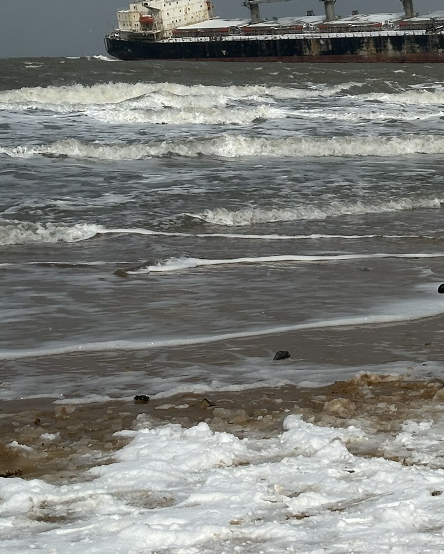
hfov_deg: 14.2
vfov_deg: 17.9
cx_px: 496
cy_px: 97
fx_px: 1741
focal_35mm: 106
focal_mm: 6.86
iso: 64
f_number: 1.78
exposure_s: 1/9804
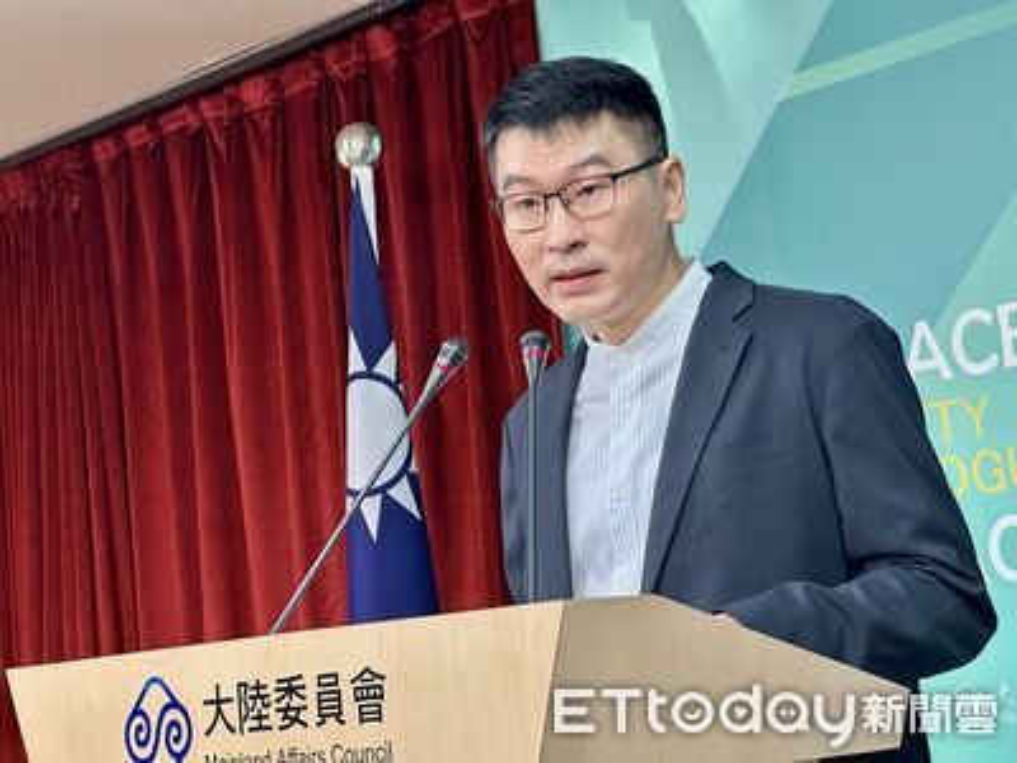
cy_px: 382
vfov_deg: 19.1
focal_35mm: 77
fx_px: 2262
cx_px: 508
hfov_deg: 25.3
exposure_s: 1/60
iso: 200
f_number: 2.8
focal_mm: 9
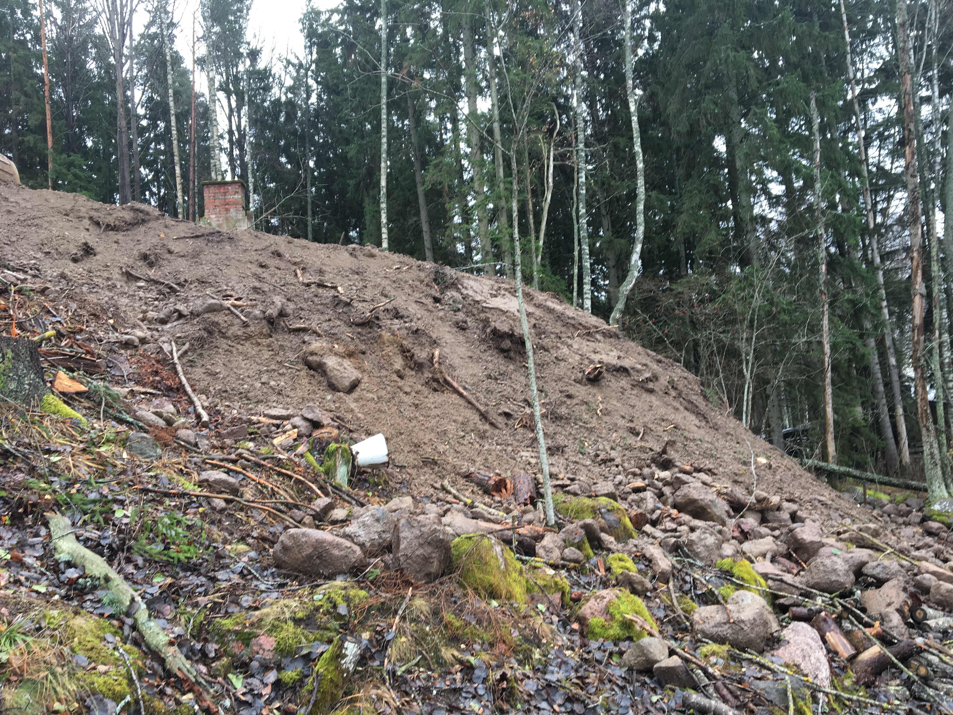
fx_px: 798
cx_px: 476
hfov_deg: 61.7
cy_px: 358
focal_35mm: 29
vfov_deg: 48.2
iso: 32
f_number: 2.2
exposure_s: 1/50
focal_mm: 4.15
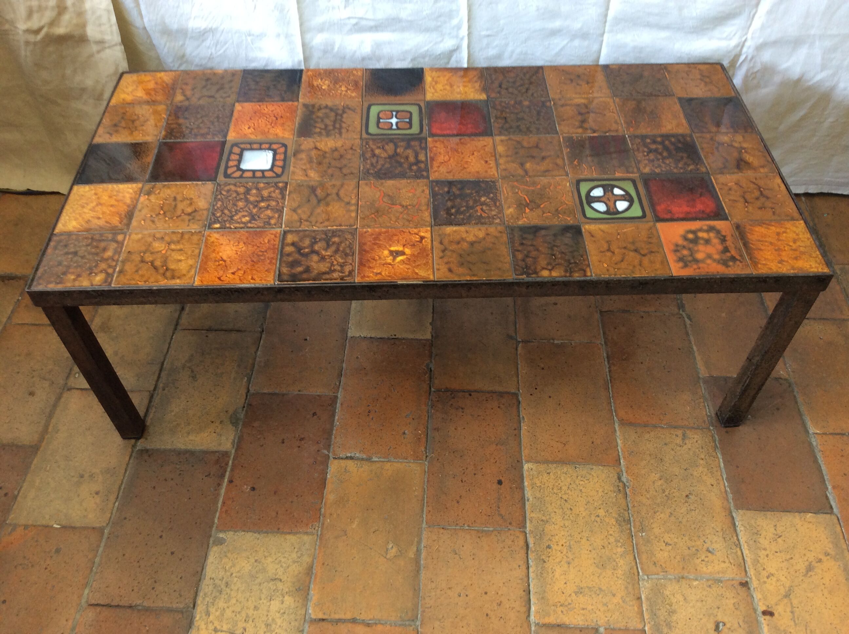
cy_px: 317
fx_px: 784
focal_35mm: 32
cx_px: 424
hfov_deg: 56.9
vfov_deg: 44.1
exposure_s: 1/25
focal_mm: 3.3
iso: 50
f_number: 2.4
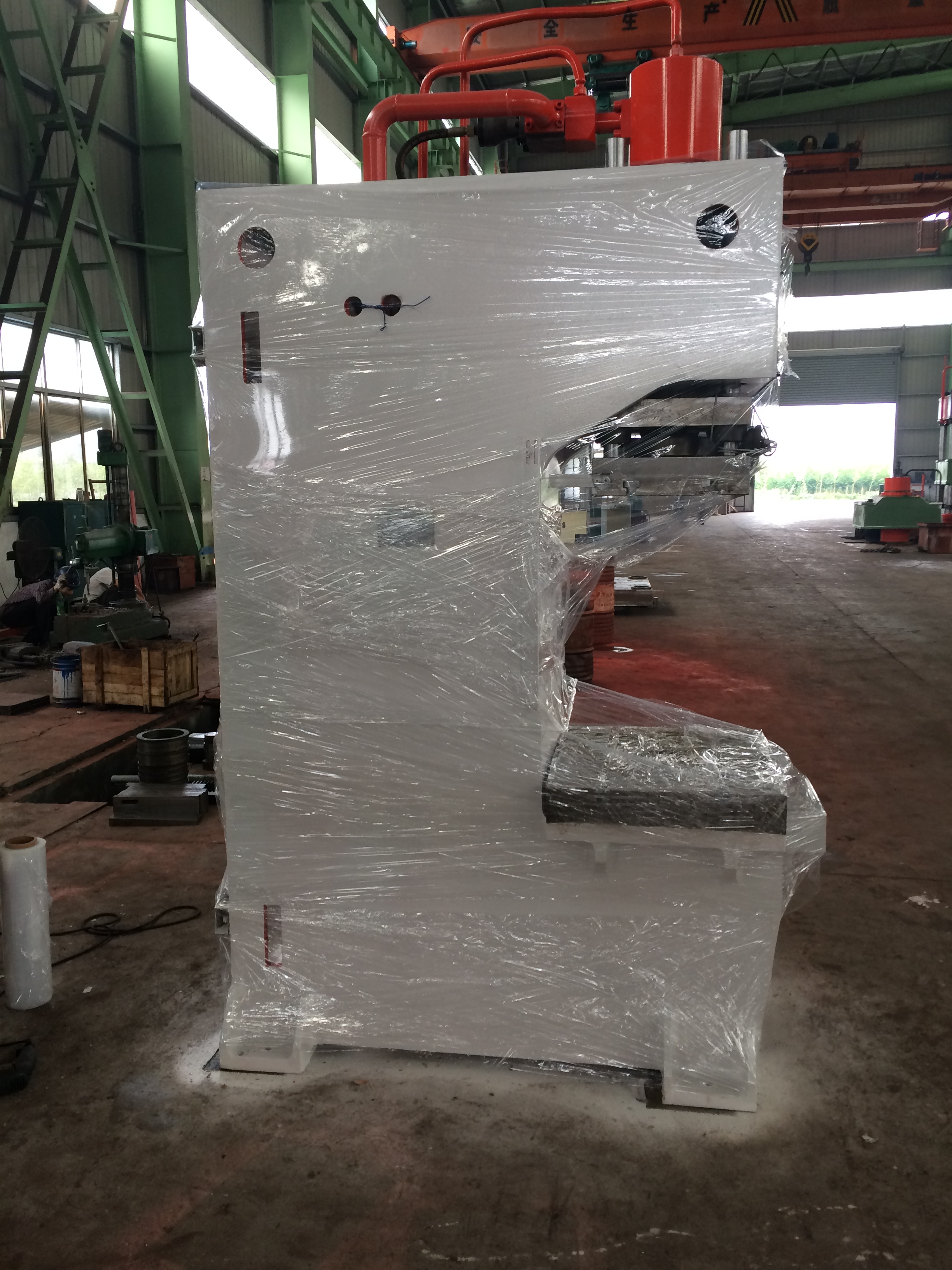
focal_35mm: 29
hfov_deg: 48.2
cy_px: 635
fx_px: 1063
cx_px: 476
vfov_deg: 61.7
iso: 40
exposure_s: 1/33
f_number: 2.2
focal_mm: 4.15
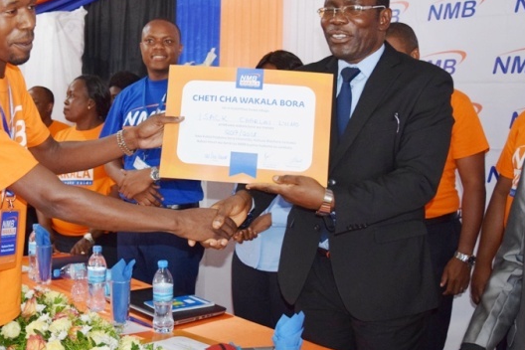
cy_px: 146
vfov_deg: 27.0
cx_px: 174
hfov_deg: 39.1
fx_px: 729
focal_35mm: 50
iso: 1800
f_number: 3.8
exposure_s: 1/60
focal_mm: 22
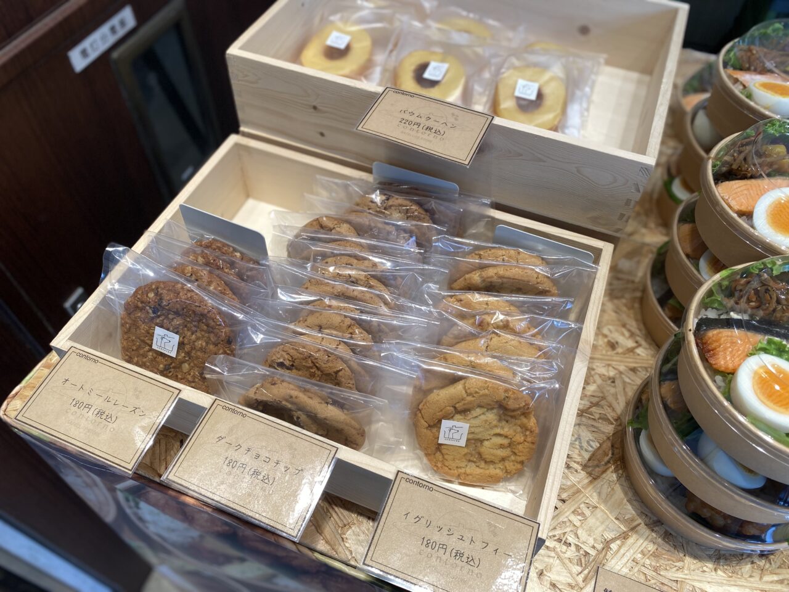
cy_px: 296
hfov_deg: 67.3
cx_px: 394
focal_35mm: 26
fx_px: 593
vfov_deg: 53.1
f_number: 1.8
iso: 32
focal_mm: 4.25
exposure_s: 1/100
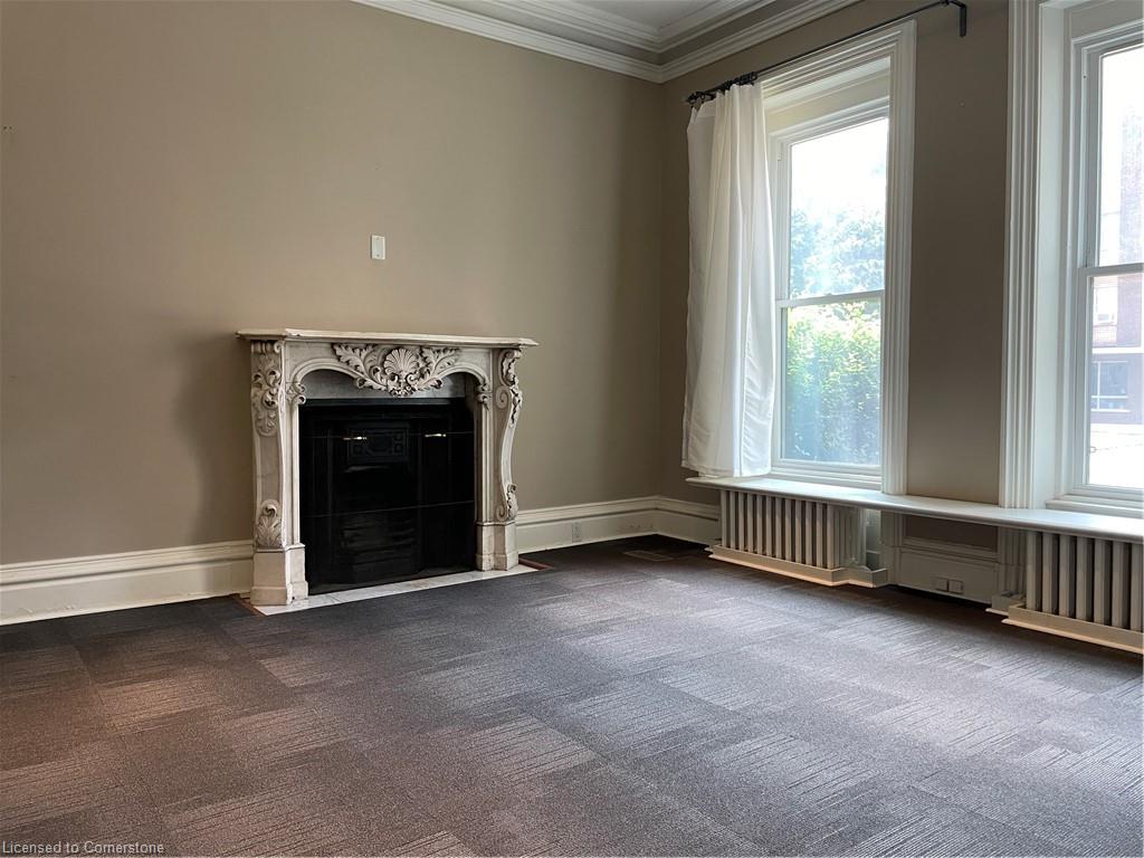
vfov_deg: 53.1
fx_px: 859
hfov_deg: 67.3
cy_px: 429
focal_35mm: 26
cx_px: 572
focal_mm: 4.2
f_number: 1.6
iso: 100
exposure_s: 1/60
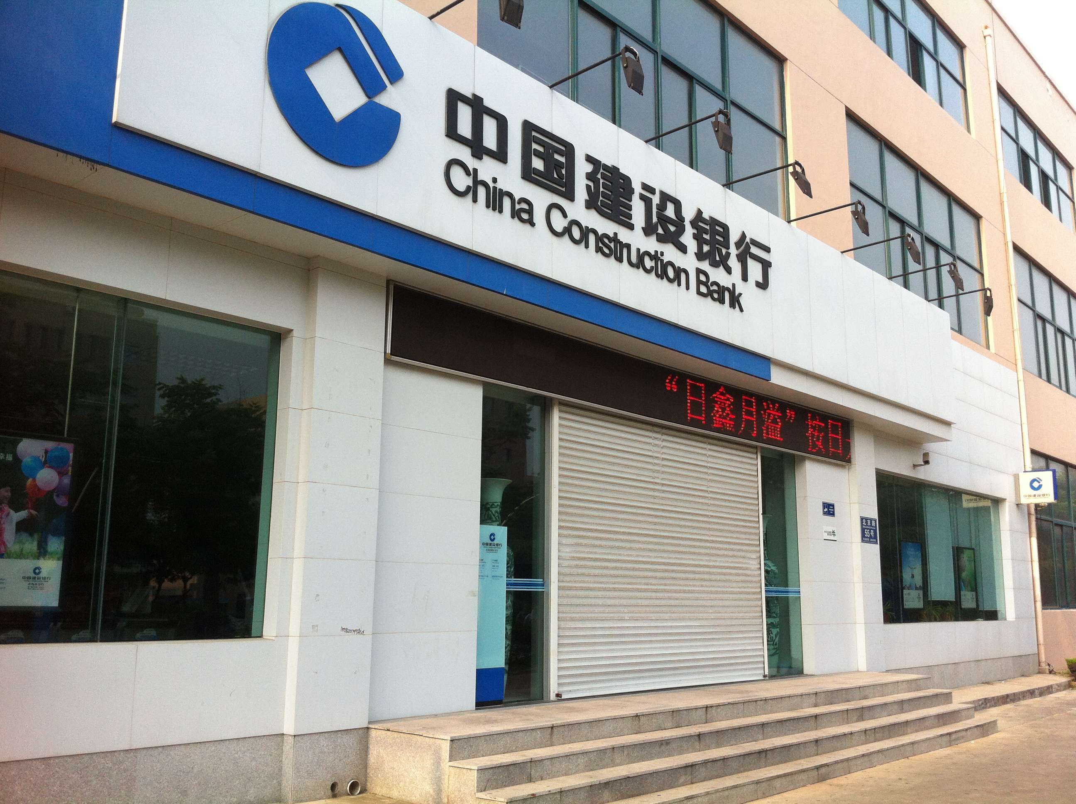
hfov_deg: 52.7
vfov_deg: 40.6
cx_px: 538
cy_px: 402
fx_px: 1086
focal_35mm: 35
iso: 80
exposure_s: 1/773
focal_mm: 3.85
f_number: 2.8
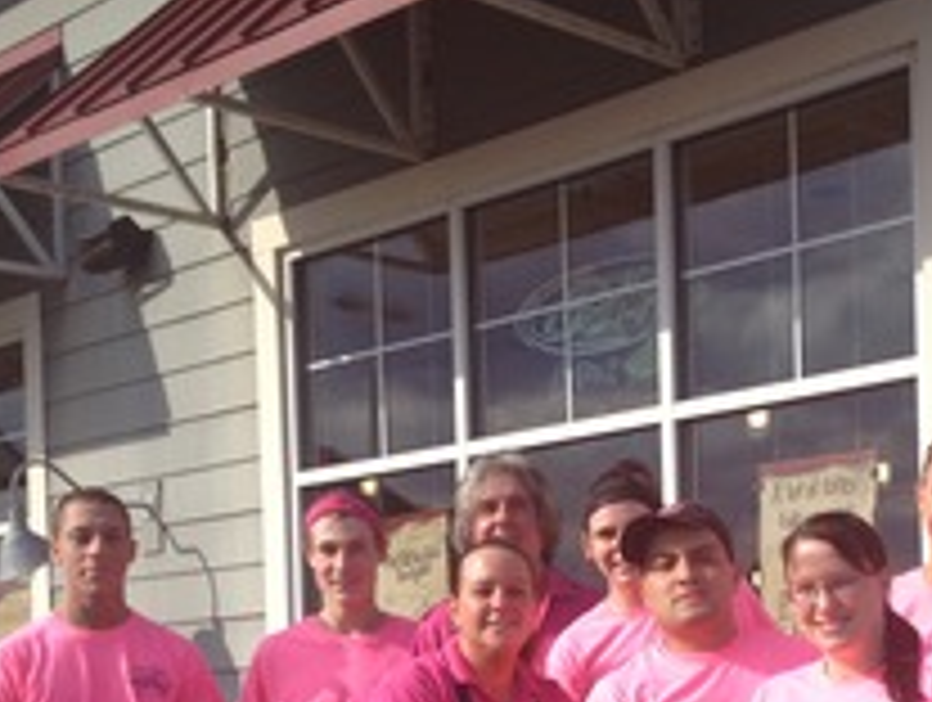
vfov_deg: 18.9
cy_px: 693
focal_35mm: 76
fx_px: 2050
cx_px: 635
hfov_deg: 25.5
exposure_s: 1/1346
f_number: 2.4
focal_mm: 4.28
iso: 50
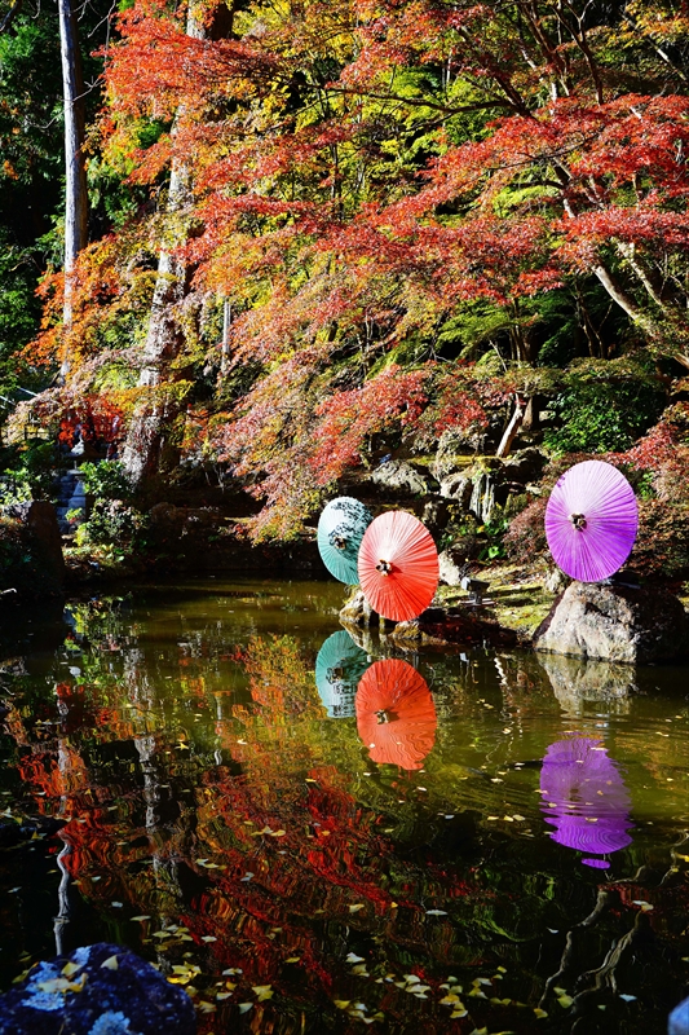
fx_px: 919
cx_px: 344
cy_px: 518
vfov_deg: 58.7
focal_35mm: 32
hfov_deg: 41.1
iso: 100
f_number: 5.6
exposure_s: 1/90
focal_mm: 32
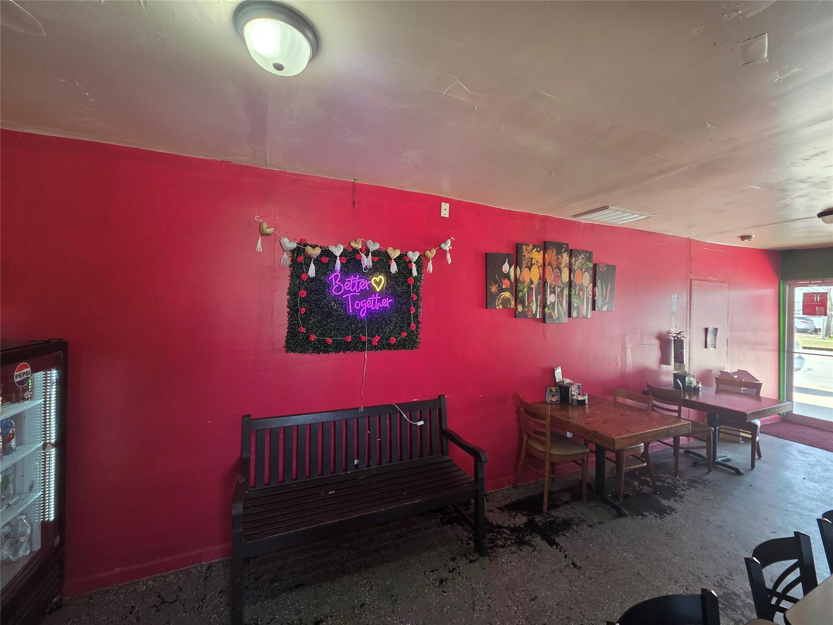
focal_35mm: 13
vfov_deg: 89.9
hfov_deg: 106.2
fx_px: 313
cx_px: 416
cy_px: 312
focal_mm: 2.2
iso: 200
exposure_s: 1/120
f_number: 1.9
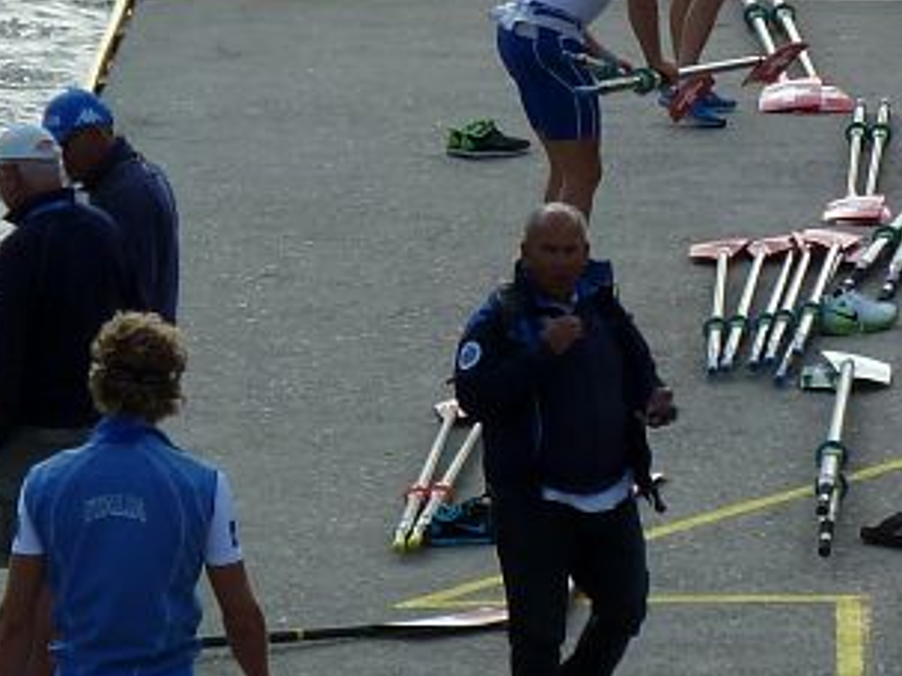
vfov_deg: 3.4
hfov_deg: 4.6
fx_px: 11252
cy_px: 115
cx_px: 860
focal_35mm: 432
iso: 80
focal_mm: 21
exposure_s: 1/320
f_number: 4.4
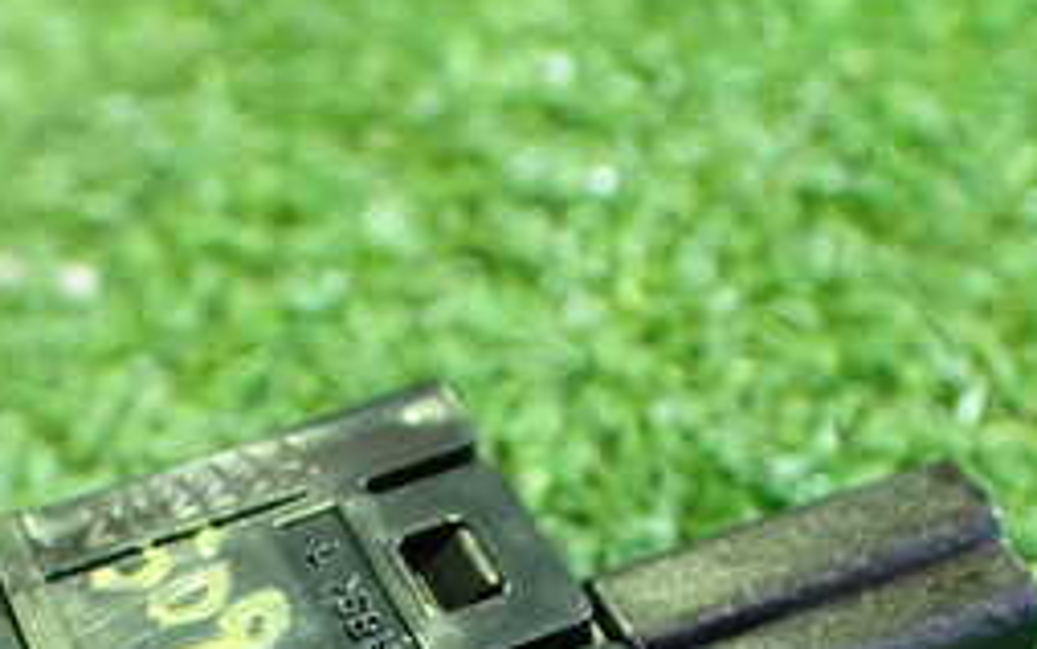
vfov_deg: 16.2
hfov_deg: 27.2
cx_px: 290
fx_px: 2121
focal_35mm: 75
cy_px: 902
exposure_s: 1/40
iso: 800
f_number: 2.3
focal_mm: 5.4
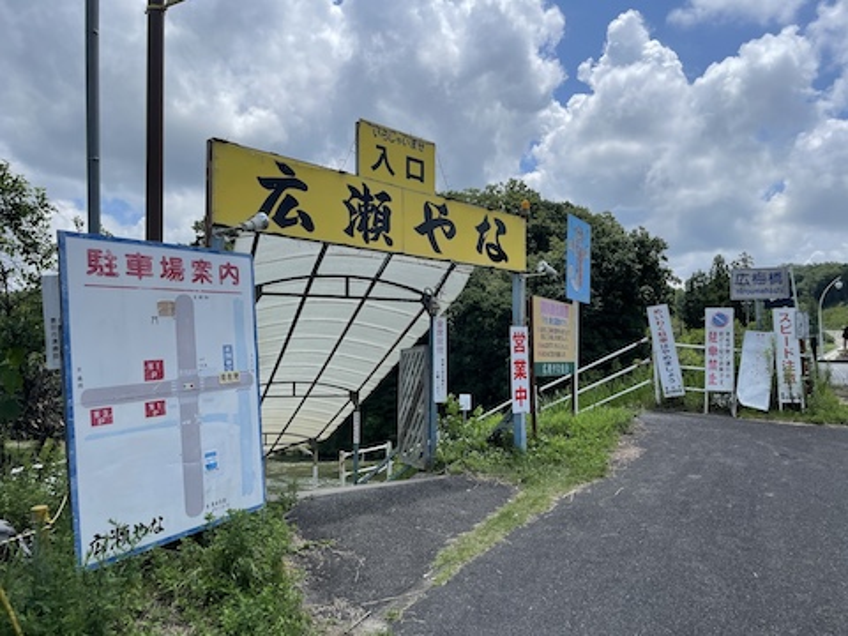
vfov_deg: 53.1
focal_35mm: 26
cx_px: 424
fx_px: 637
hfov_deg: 67.3
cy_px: 318
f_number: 1.6
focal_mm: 4.2
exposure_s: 1/5051
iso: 32
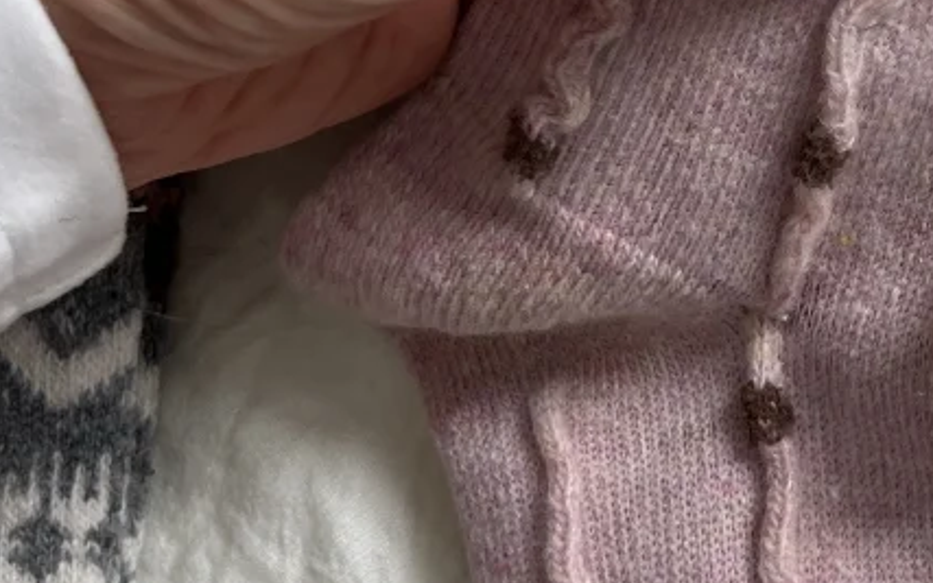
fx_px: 2365
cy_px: 22
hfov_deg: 21.4
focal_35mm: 93
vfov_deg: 13.9
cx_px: 957
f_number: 1.5
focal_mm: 5.7
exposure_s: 1/121
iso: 32
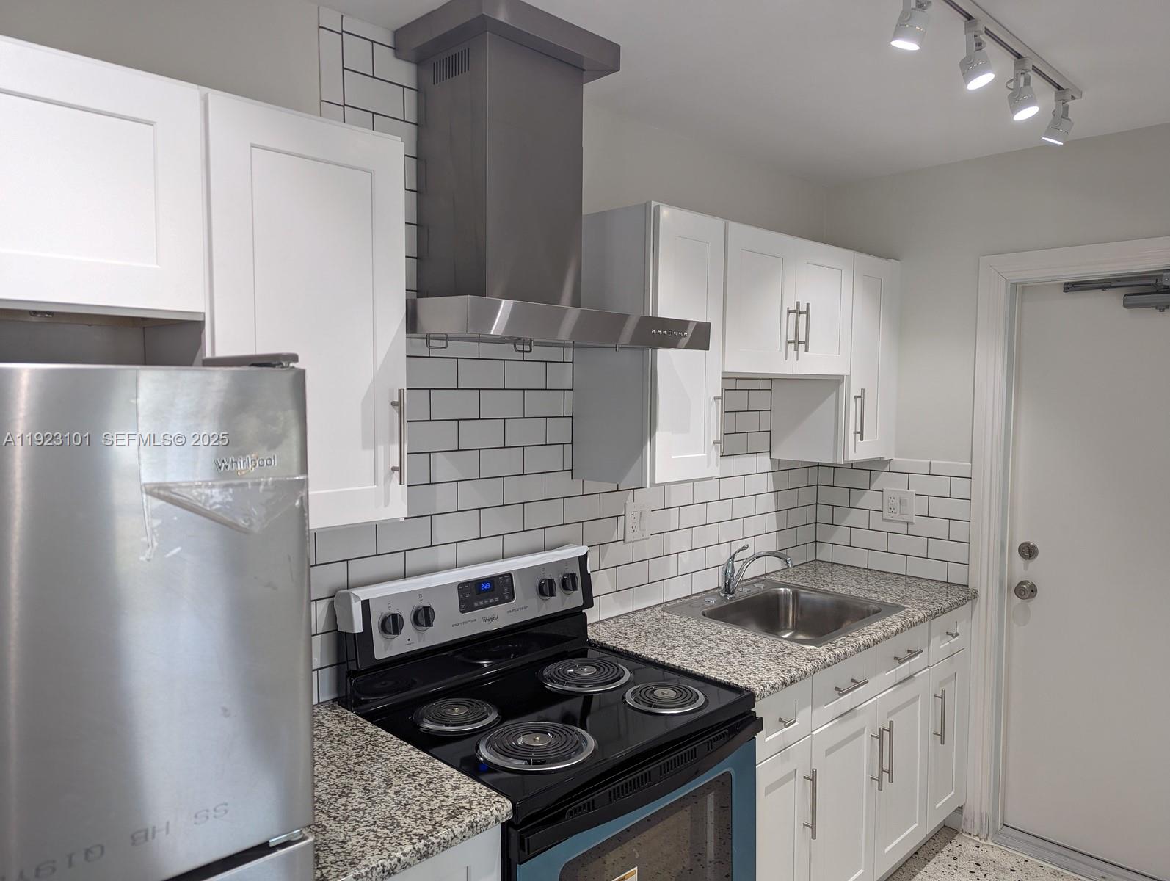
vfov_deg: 56.9
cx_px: 585
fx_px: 812
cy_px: 440
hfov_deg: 71.5
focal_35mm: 24
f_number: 1.85
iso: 49
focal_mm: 6.81
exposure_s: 1/60
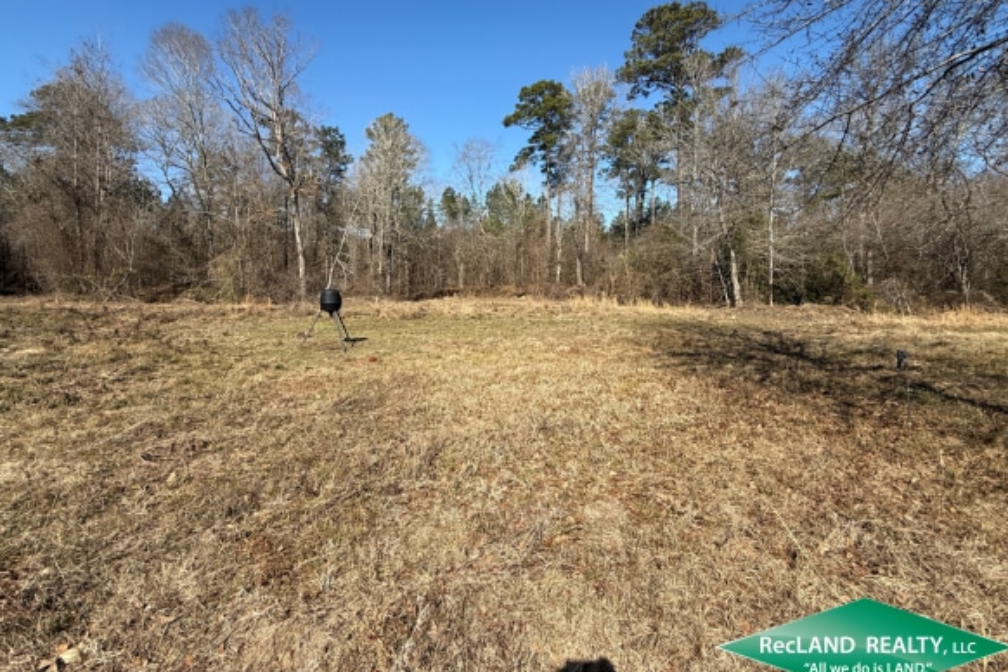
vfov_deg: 73.3
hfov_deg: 96.7
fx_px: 448
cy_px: 288
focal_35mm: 16
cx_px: 483
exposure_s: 1/1698
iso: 50
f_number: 2.2
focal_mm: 2.22
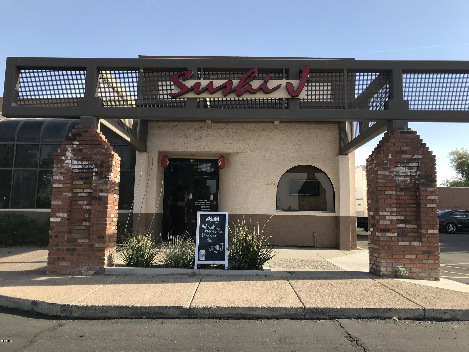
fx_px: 379
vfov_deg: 49.7
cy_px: 176
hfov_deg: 63.4
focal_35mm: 28
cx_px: 234
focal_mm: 3.99
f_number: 1.8
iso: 20
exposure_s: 1/939
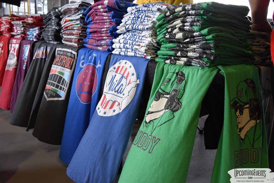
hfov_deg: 51.3
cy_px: 92
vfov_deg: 35.5
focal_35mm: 38
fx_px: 285
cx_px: 137
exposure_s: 1/60
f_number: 4
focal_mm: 25
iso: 1100
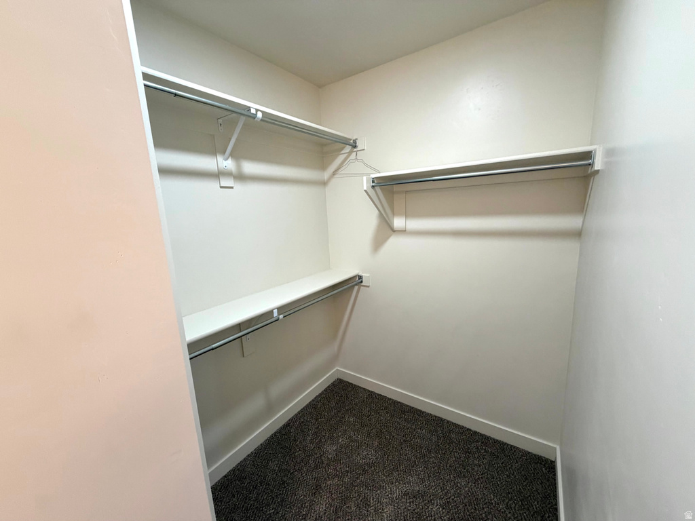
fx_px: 281
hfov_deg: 102.1
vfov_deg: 85.7
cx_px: 348
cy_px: 260
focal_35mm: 14
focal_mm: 2.22
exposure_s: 1/60
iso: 200
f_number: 2.2
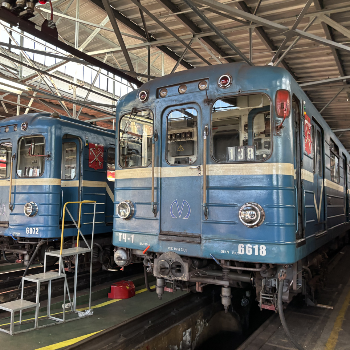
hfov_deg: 52.2
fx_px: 355
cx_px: 139
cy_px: 173
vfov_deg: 52.5
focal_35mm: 31
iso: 125
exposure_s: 1/95
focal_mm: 5.96
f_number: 1.6
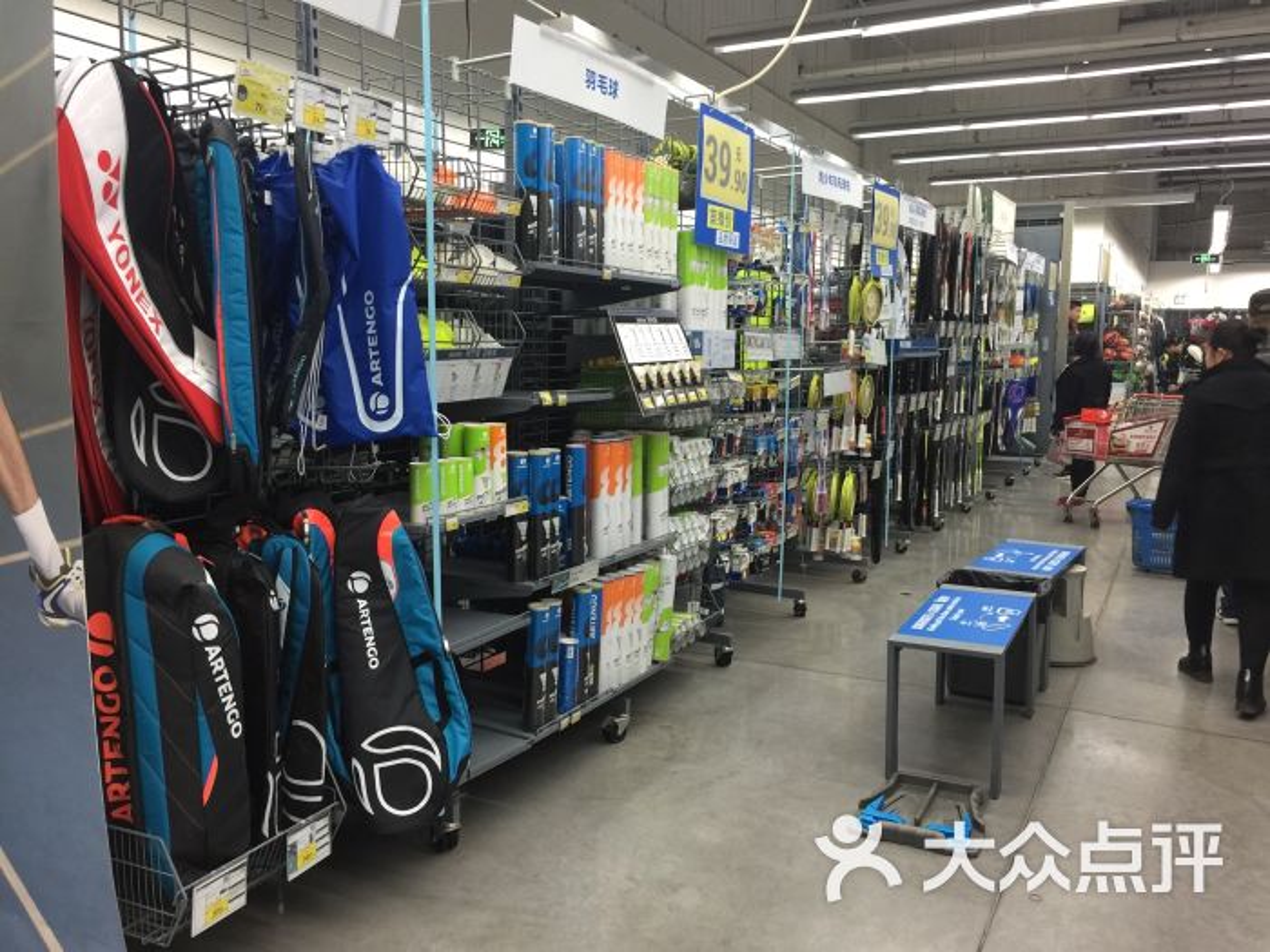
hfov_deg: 61.7
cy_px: 476
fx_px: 1064
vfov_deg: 48.2
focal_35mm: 29
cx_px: 635
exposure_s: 1/17
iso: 50
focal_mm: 4.15
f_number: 2.2
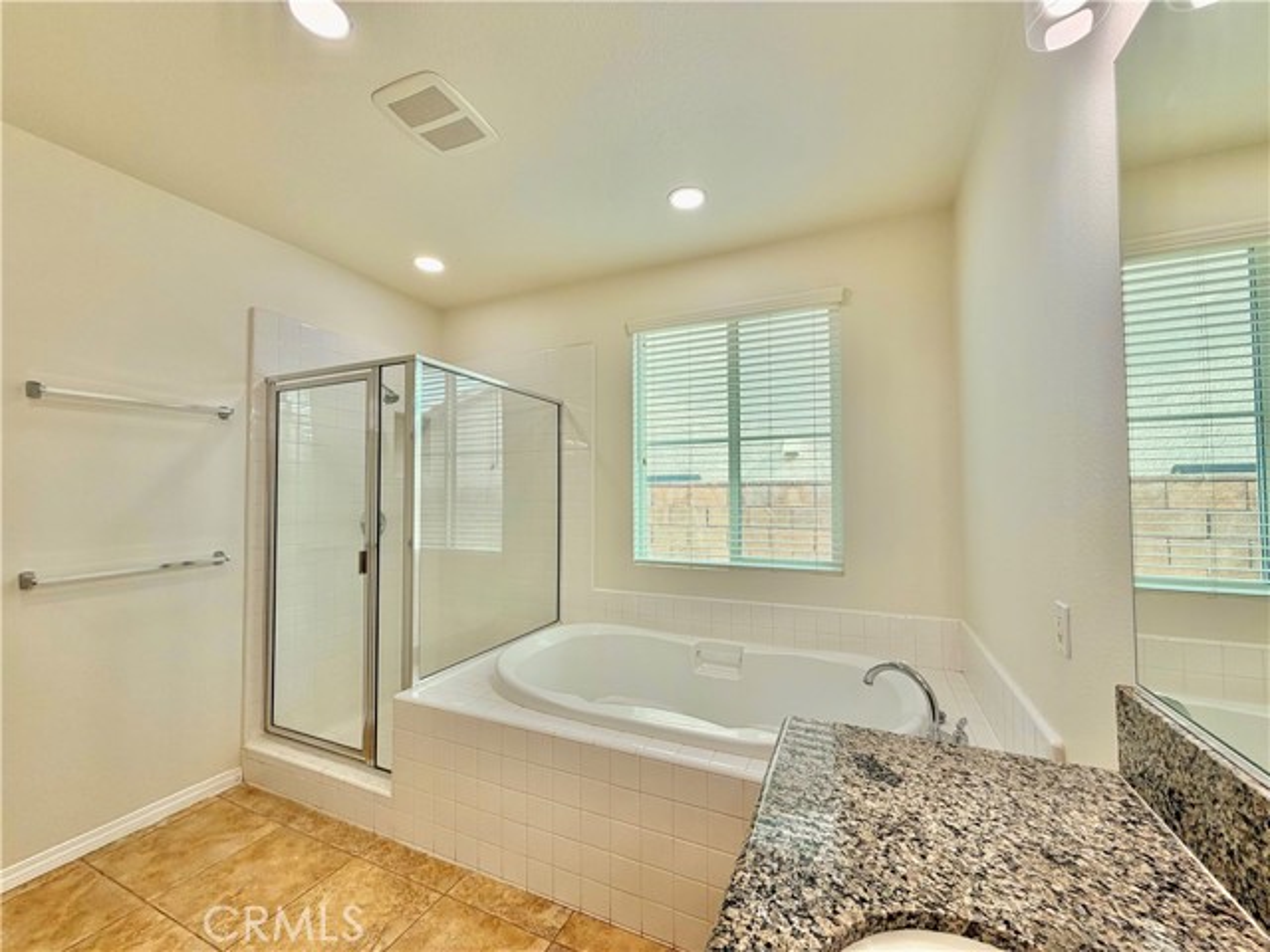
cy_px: 476
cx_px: 635
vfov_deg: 85.7
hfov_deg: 102.1
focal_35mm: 14
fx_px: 514
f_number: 2.2
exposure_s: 1/120
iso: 50
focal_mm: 2.22
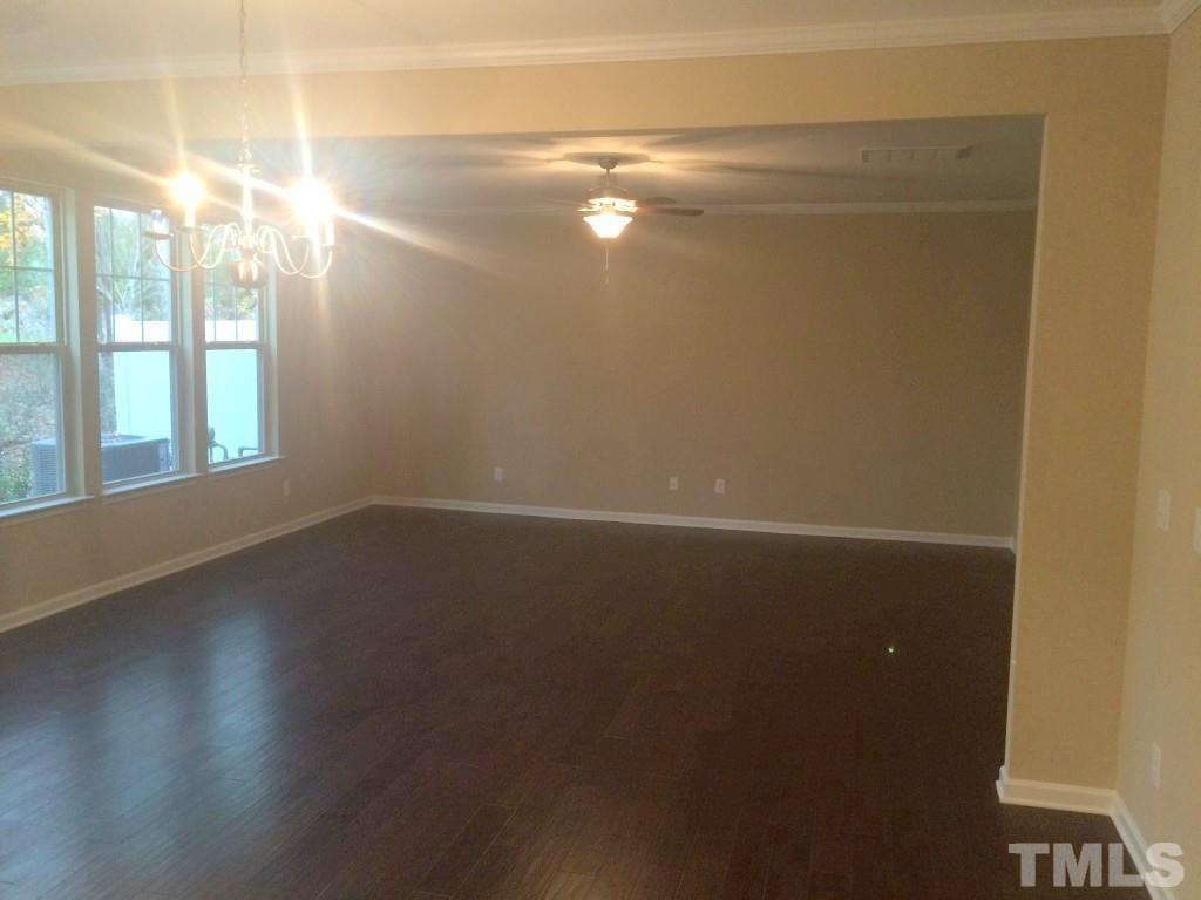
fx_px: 1006
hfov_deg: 61.7
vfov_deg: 48.2
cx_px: 600
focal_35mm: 29
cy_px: 450
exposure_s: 1/30
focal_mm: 4.15
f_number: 2.2
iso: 160
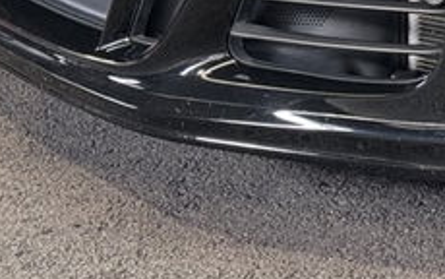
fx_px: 2063
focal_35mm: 170
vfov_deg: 7.5
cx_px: 602
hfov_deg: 11.9
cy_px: -254
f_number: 1.78
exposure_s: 1/50
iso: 160
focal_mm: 6.76
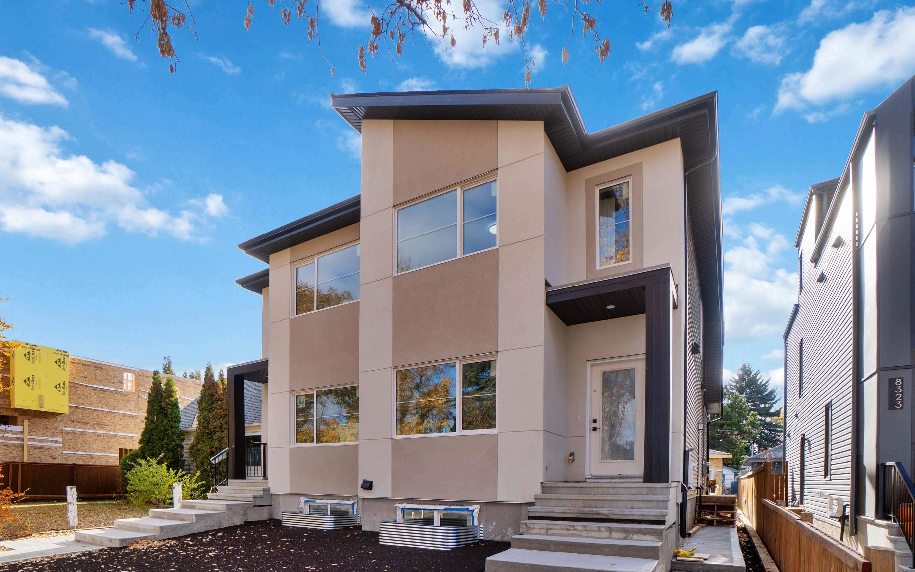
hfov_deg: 94.3
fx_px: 424
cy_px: 316
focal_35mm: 17
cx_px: 432
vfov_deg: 67.8
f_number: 8
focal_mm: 10
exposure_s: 1/100
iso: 100
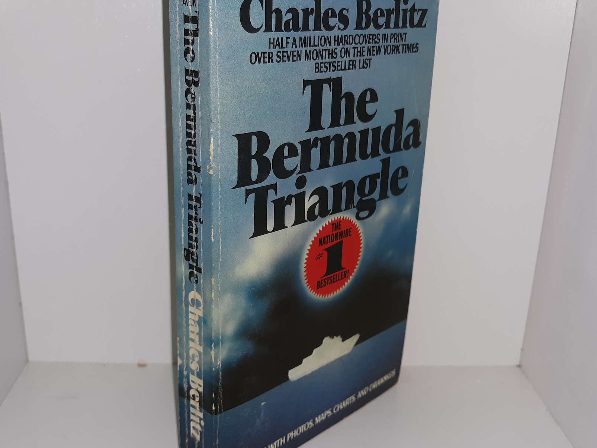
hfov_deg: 51.4
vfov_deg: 39.6
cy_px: 208
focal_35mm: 36
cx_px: 300
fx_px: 621
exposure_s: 1/233
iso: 40
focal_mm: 3.7
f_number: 1.7
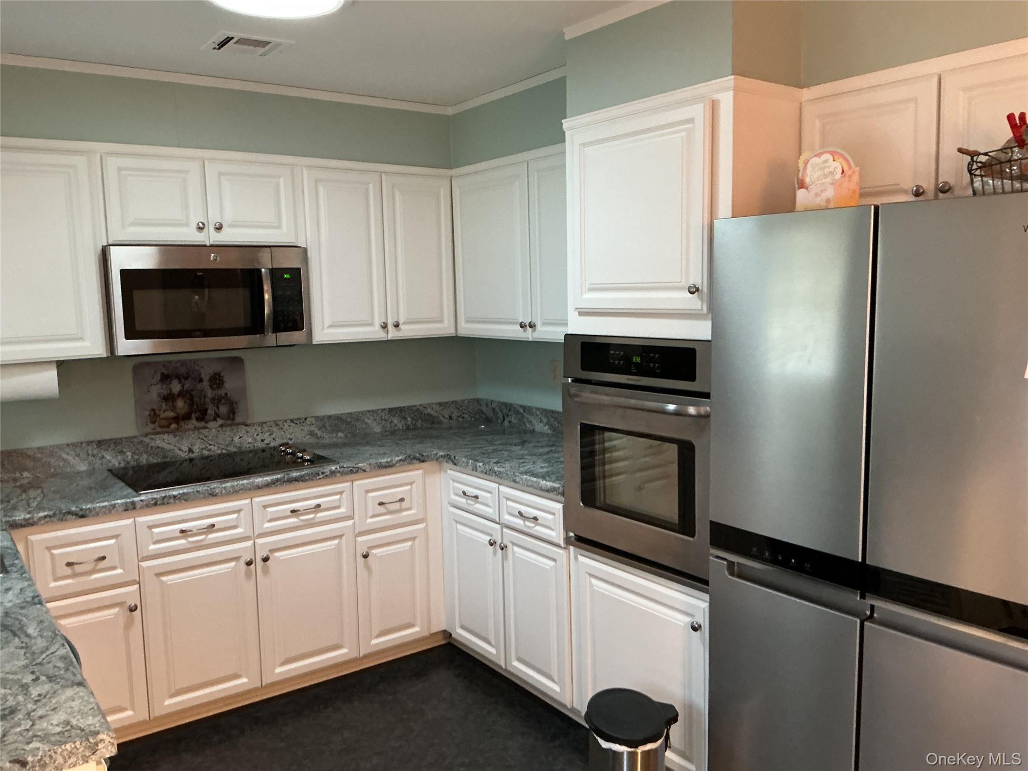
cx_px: 514
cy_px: 386
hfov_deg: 61.7
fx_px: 861
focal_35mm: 29
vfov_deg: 48.2
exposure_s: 1/40
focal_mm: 3
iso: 250
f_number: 1.8
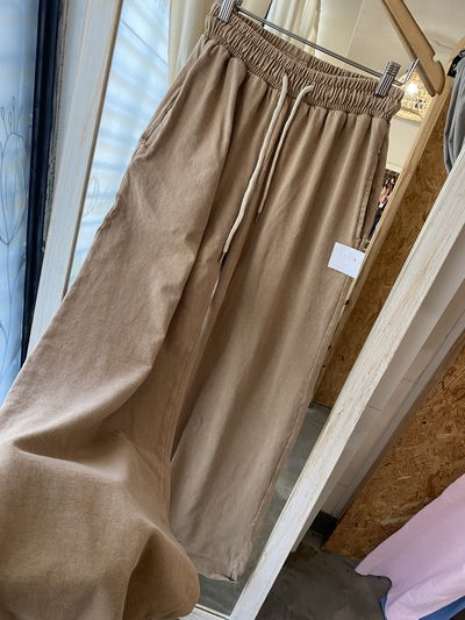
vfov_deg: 67.3
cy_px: 310
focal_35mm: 26
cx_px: 232
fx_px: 465
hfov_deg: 53.1
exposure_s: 1/64
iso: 125
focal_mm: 4.25
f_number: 1.8
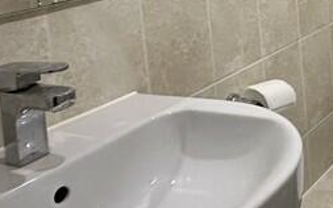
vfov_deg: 20.3
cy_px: -41
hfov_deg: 30.3
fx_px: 544
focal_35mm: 60
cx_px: 371
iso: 640
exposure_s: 1/50
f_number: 2.2
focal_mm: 2.22
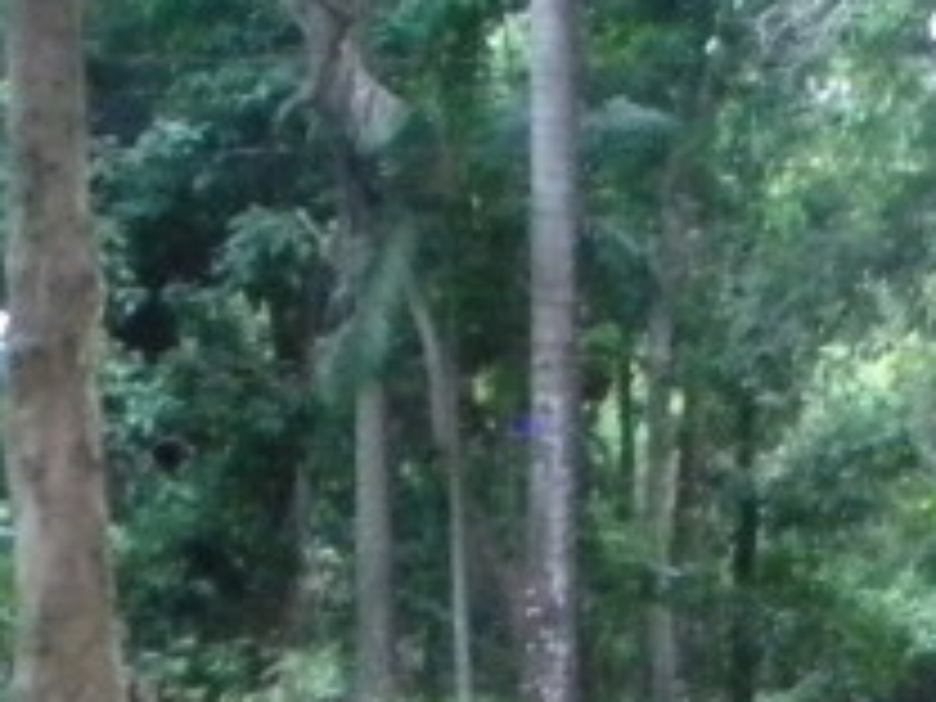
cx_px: 207
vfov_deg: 10.7
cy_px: 590
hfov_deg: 14.2
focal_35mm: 138
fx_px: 3731
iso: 800
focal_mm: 5
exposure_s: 1/1.7
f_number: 3.5
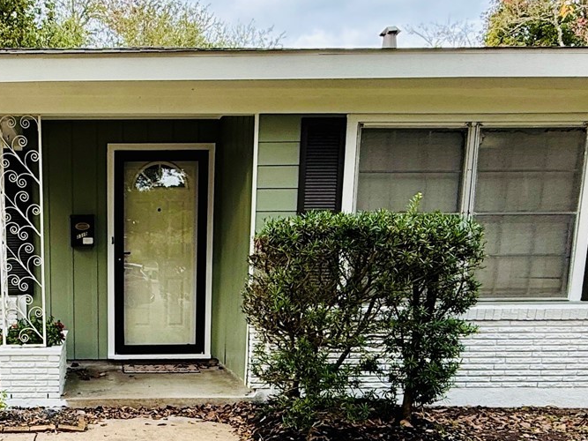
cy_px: 399
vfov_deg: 31.9
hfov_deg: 41.5
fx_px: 730
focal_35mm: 43
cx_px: 100
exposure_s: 1/150
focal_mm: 2.22
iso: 50
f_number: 2.2
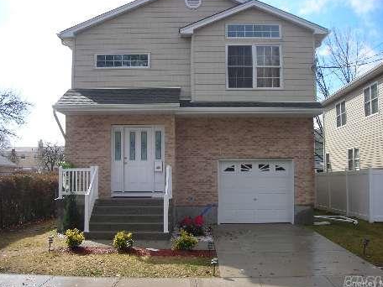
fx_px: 443
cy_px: 138
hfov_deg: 46.8
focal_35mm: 40
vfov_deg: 36.0
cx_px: 198
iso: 50
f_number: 6.4
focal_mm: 6.3
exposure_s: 1/122
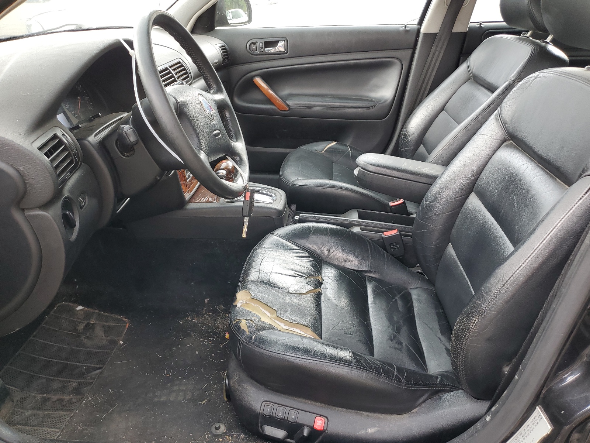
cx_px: 295
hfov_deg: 67.3
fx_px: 443
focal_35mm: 26
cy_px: 222
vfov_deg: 53.1
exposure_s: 1/60.2
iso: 55
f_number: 1.5
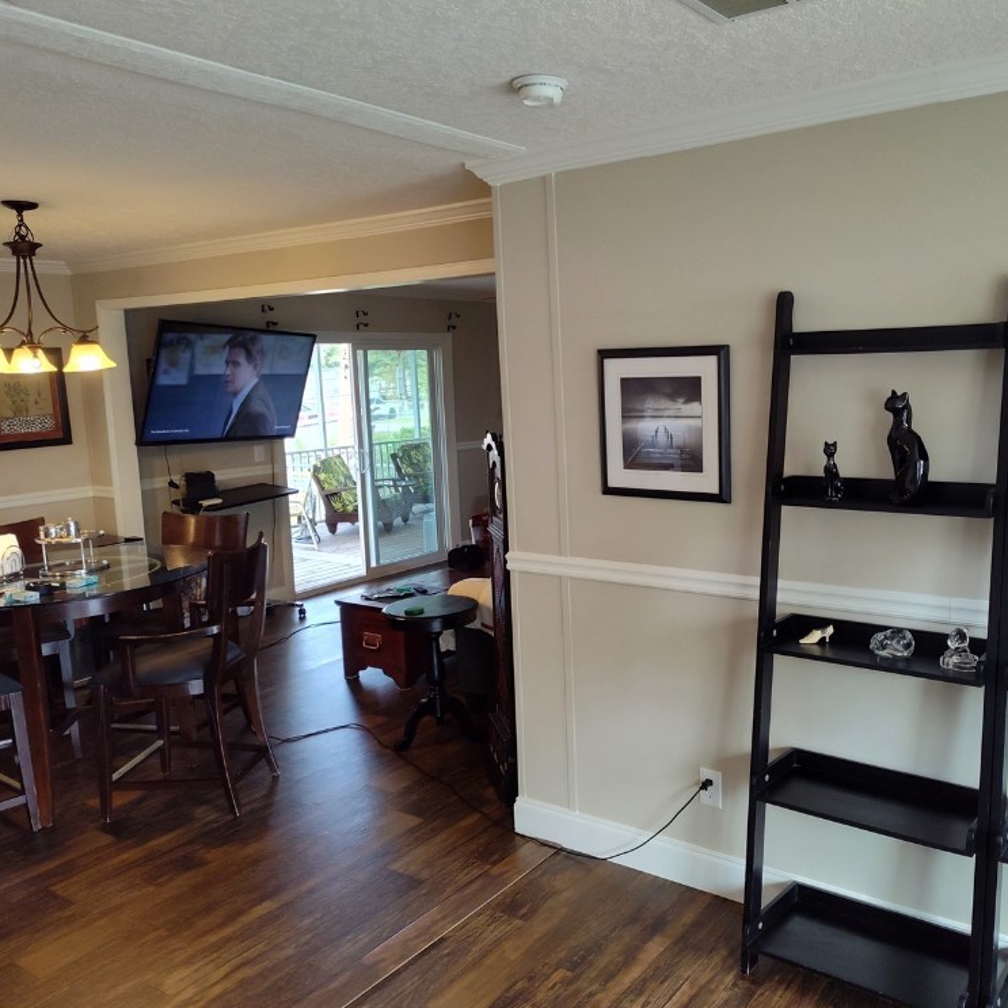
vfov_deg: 57.3
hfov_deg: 56.7
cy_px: 488
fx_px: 922
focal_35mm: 28
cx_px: 623
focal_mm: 5.56
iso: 594
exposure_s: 1/120
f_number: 1.8
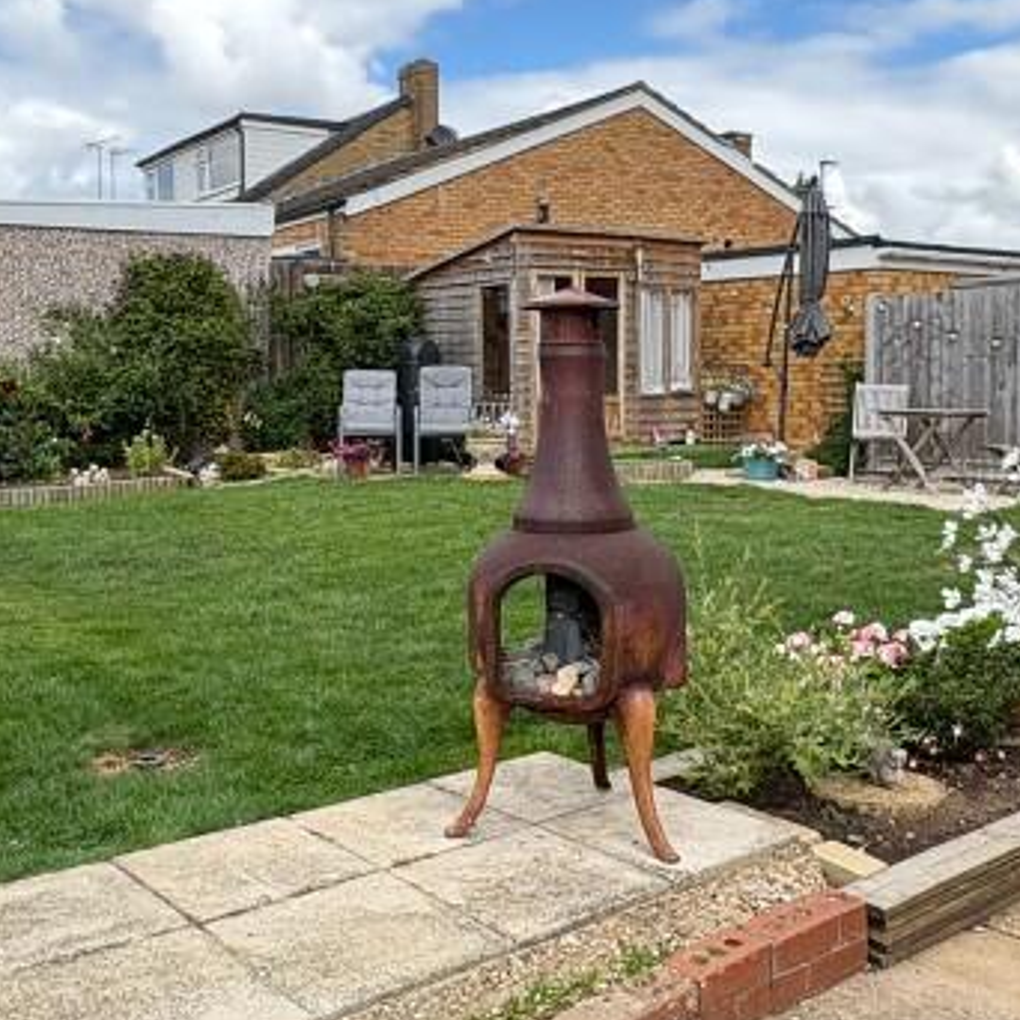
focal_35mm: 37
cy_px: 462
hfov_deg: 44.9
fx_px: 1233
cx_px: 462
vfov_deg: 44.9
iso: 50
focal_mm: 2.22
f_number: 2.2
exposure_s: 1/681
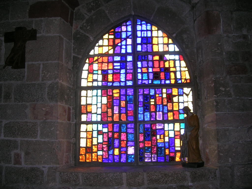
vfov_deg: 40.7
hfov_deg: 52.6
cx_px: 126
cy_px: 94
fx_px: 255
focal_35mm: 35
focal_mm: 5.4
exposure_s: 1/30
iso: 52
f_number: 2.8
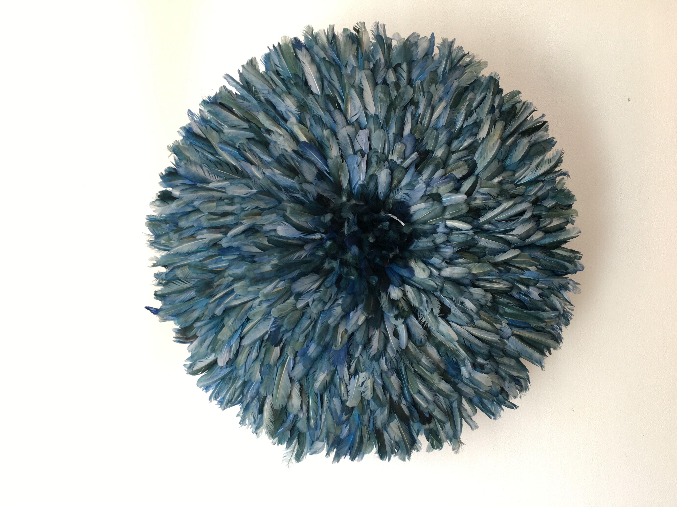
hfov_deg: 61.7
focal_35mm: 29
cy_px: 254
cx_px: 338
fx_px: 567
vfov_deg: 48.2
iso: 40
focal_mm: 4.15
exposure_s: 1/33
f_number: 2.2
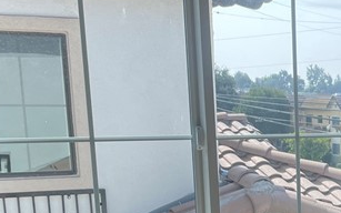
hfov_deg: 21.3
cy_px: 307
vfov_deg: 13.5
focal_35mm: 92
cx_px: 382
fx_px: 855
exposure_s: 1/698
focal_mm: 4.2
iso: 32
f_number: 1.6
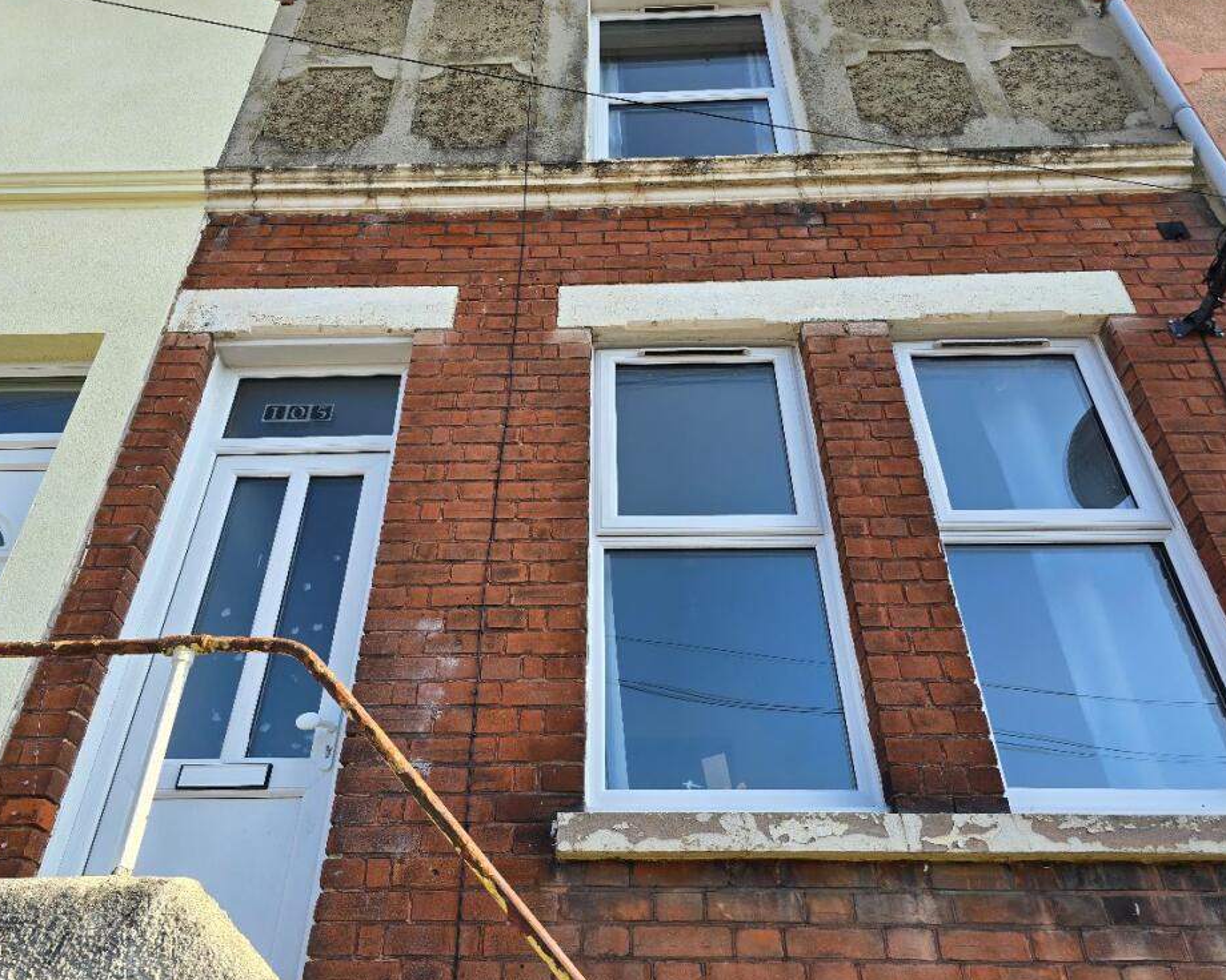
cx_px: 582
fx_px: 907
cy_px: 495
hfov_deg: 68.1
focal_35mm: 25
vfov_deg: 56.8
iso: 12
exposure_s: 1/224
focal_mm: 6.3
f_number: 1.7
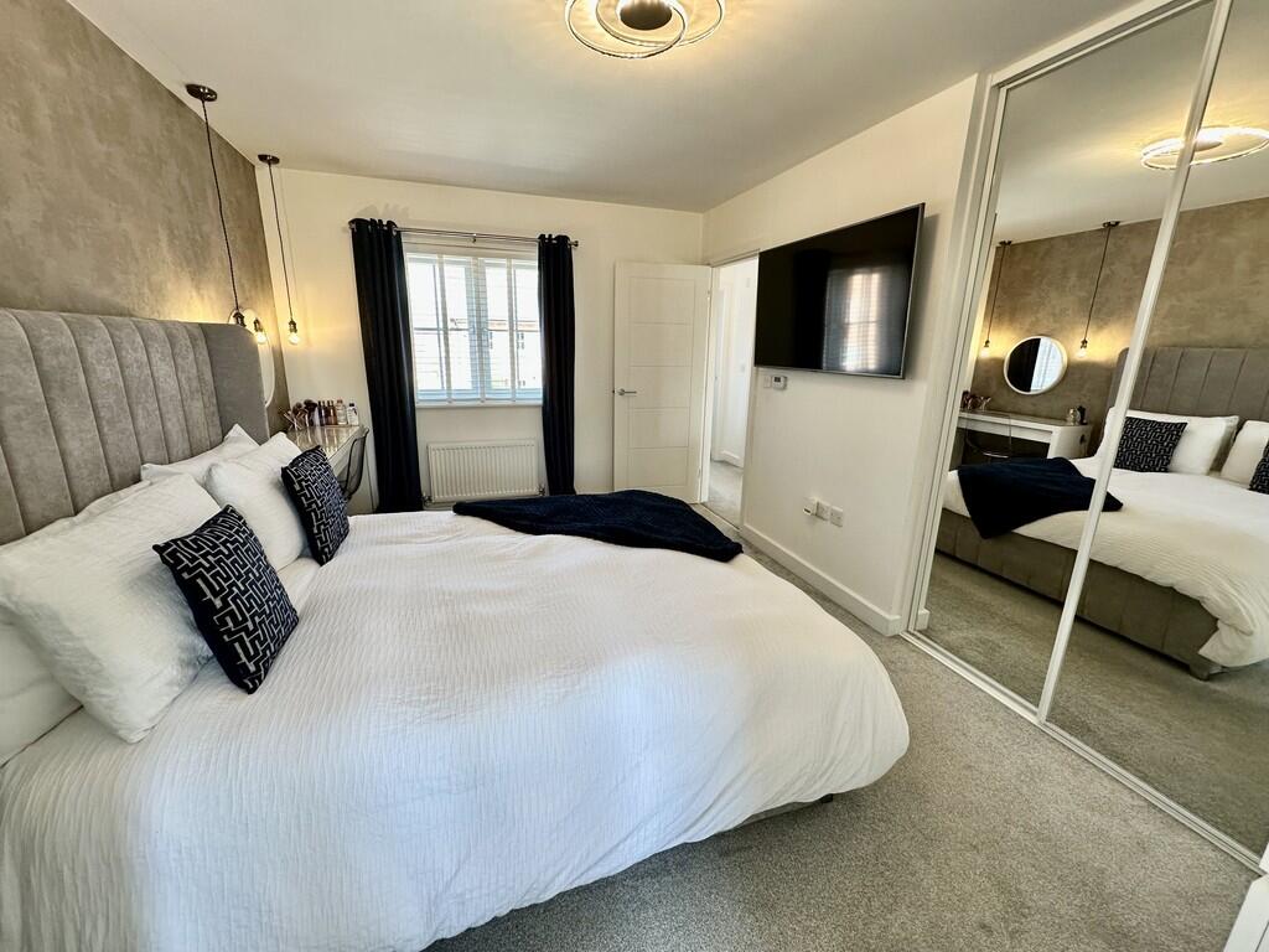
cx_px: 634
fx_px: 513
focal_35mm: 14
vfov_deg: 85.7
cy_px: 476
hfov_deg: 102.1
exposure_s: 1/100
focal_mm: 2.22
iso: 125
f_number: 2.2
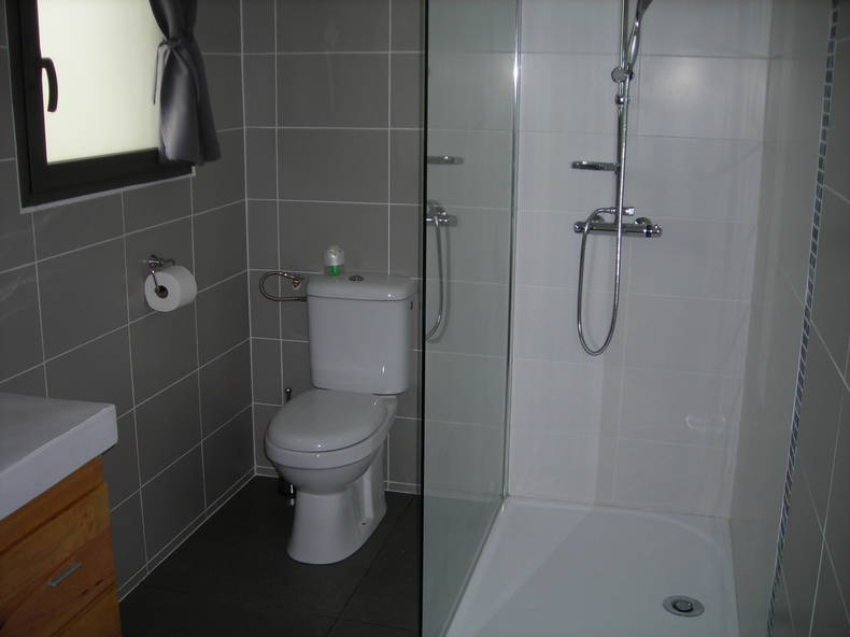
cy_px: 318
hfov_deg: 49.0
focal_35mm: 38
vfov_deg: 37.7
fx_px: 933
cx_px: 425
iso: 52
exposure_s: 1/60.1
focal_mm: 6.3
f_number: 3.2
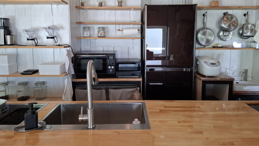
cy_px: 54
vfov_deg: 44.0
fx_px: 179
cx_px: 133
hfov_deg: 71.9
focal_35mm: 26
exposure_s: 1/100
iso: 160
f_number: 1.8
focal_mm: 5.54
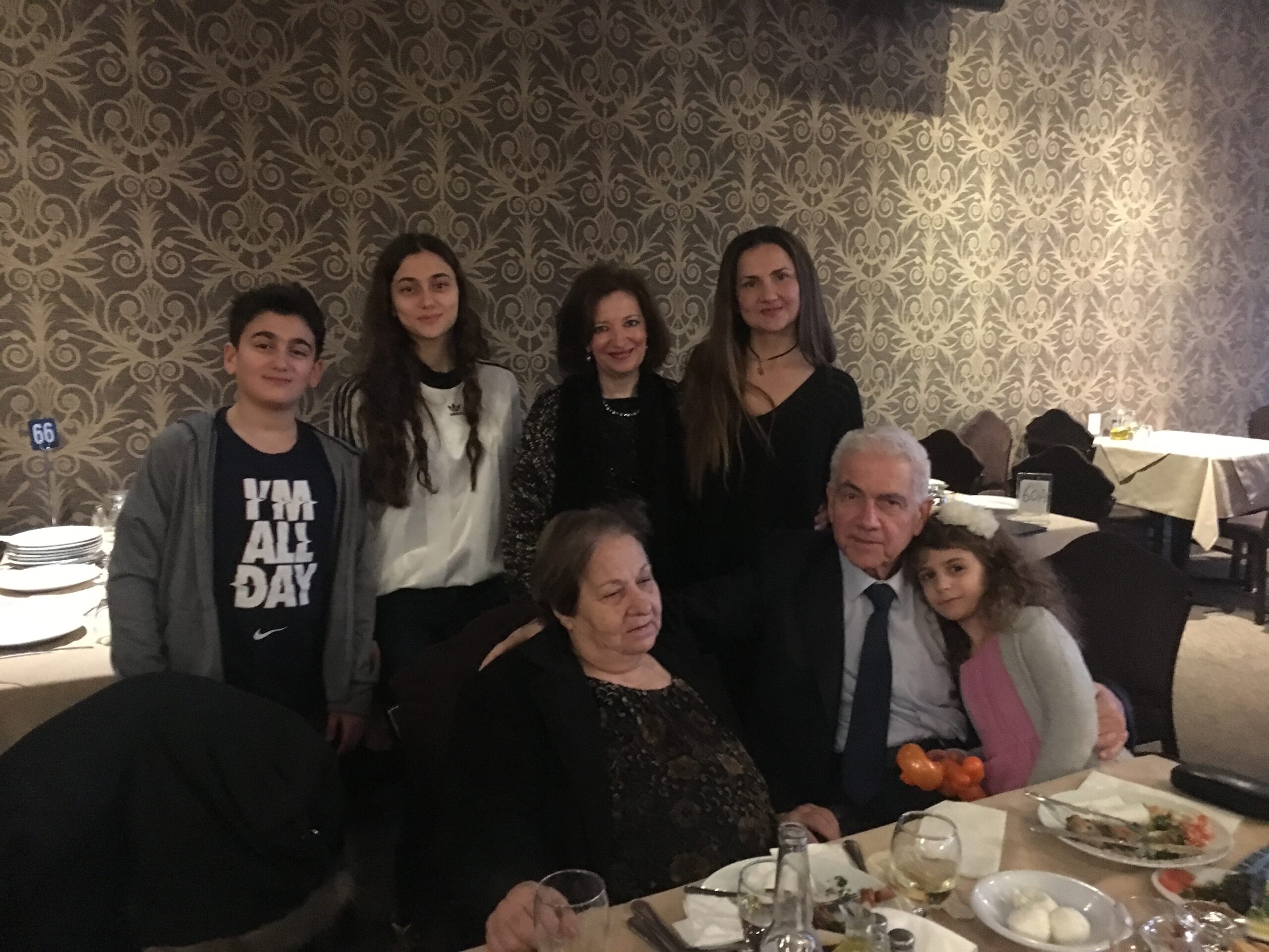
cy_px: 476
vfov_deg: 48.2
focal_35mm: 29
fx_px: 1063
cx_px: 634
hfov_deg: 61.7
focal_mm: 4.15
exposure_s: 1/15
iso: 800
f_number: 2.2
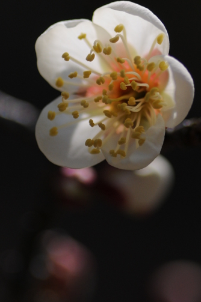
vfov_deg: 7.5
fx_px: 2309
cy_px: 2
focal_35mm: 275
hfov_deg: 5.0
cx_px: 159
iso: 250
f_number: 4.5
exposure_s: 1/6400
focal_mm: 90
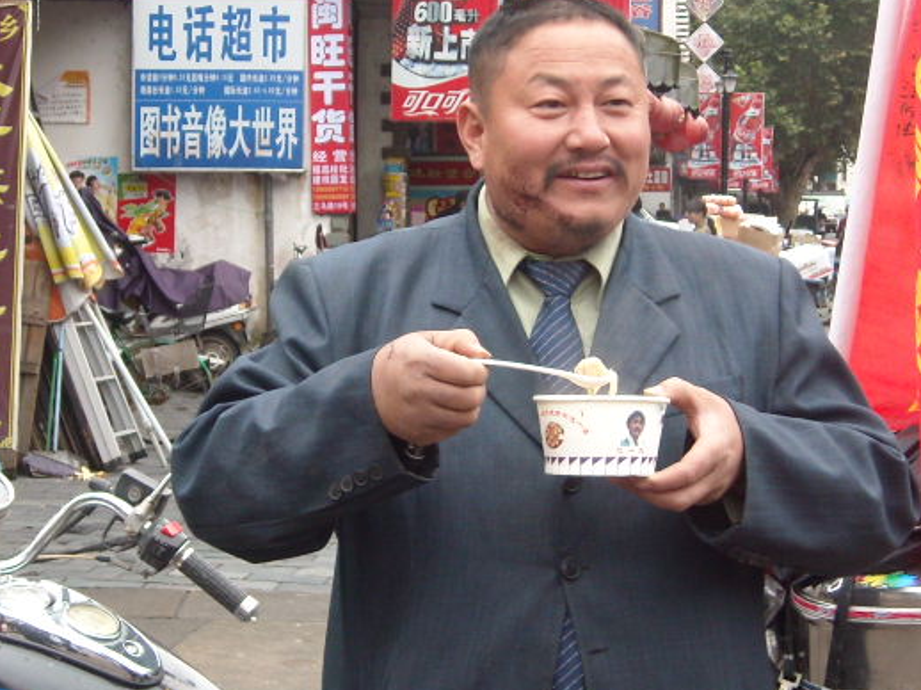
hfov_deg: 22.5
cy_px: 347
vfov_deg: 17.0
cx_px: 439
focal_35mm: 87
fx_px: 2314
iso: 141
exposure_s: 1/60
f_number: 3.1
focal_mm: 7.1
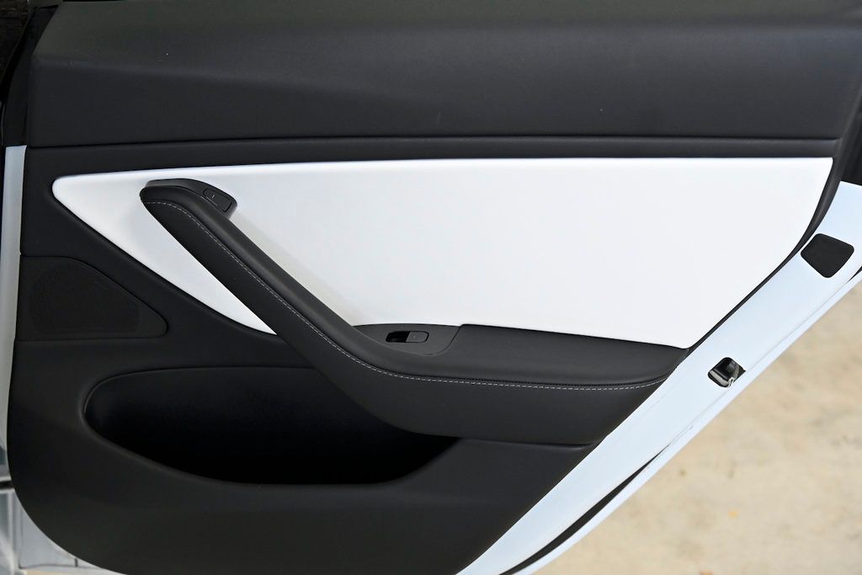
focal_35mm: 68
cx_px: 431
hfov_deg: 29.7
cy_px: 288
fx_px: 1628
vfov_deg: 20.0
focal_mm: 68
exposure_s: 1/640
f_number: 5
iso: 2000
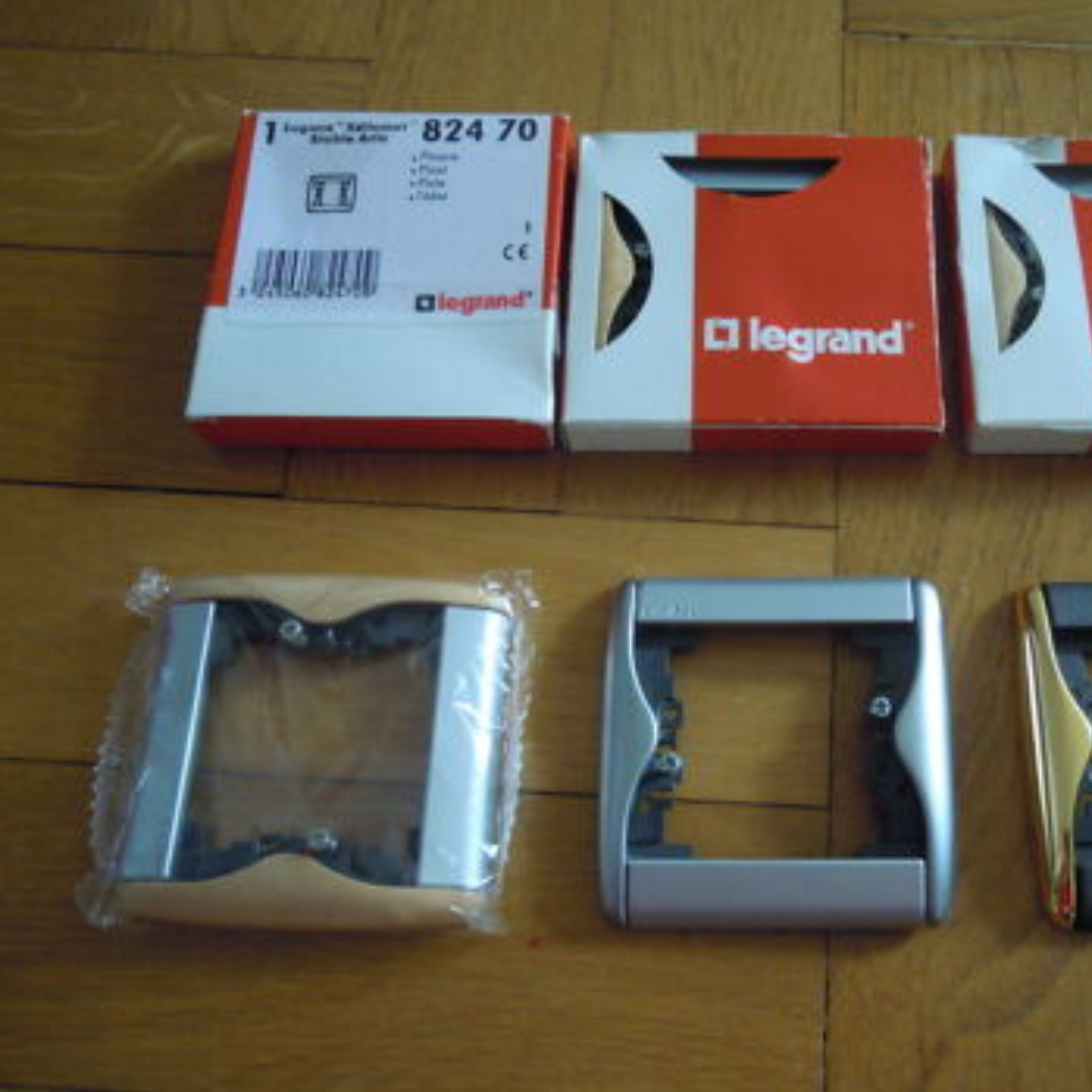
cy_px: 554
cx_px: 726
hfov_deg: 47.7
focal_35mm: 34
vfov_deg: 48.4
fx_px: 1213
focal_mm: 5
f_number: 2.7
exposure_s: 1/30
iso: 360
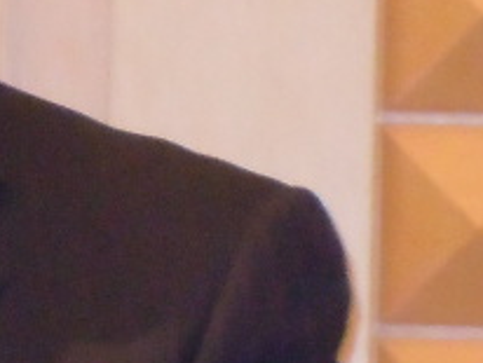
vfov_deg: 2.0
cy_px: 5
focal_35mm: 754
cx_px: -284
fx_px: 10533
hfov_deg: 2.6
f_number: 4.6
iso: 1000
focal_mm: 27.4
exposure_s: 1/60
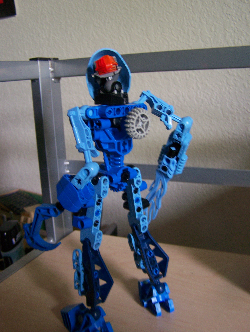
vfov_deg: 48.9
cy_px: 166
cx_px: 125
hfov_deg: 37.8
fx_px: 365
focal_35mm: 38
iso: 160
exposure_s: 1/8
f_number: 2.8
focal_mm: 6.3
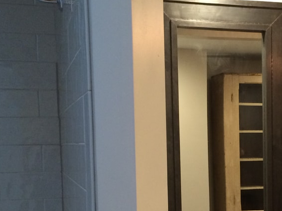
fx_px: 554
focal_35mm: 68
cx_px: 228
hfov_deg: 27.9
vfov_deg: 21.1
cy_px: 197
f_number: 2.2
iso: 200
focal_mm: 4.15
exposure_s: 1/30
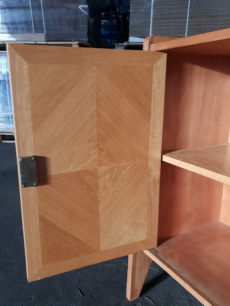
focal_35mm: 30
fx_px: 266
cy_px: 161
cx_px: 105
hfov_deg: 46.7
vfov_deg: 59.9
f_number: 1.5
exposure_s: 1/19
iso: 250
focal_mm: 4.3
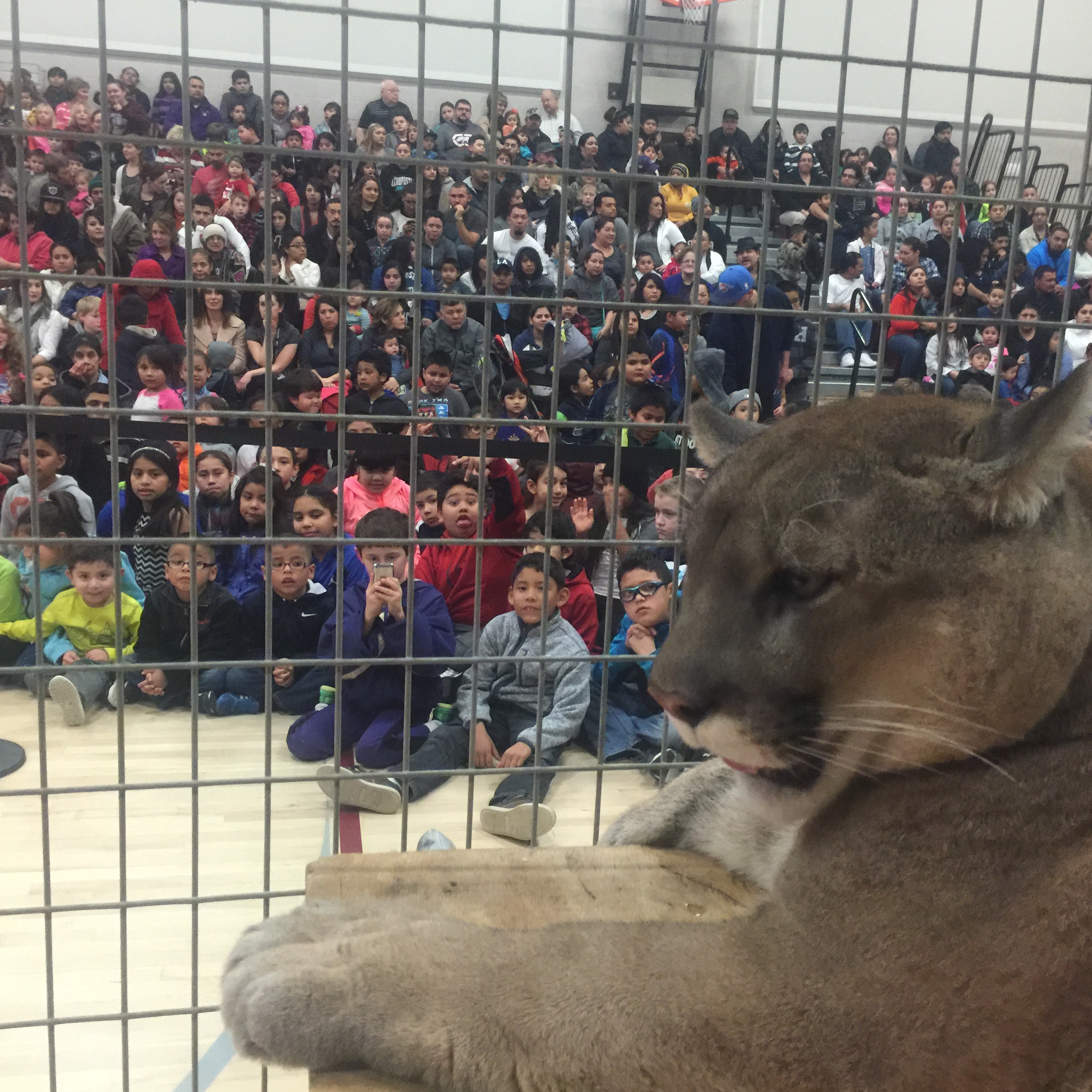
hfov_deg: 47.2
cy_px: 541
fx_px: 1249
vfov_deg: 47.2
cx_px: 592
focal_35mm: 35
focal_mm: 4.15
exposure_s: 1/15
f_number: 2.2
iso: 125
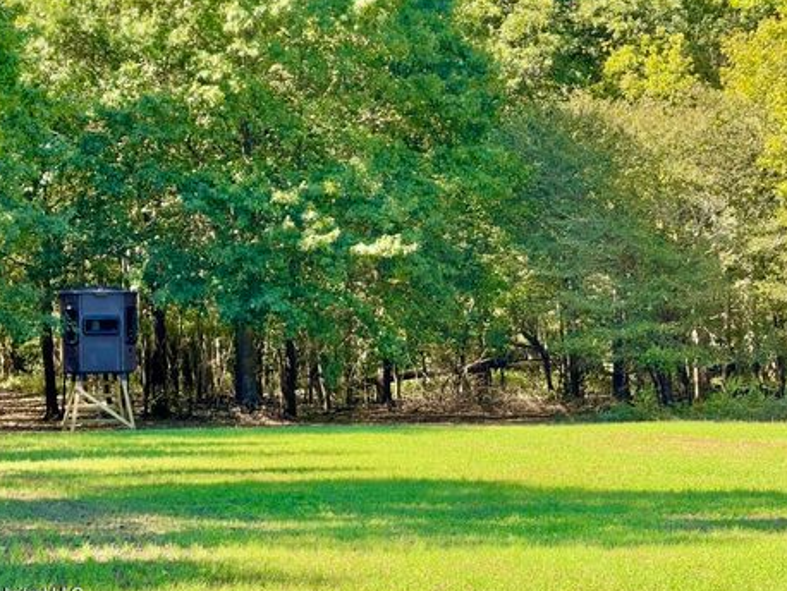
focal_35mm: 131
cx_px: 380
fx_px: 2980
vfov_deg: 11.3
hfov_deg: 15.0
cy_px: 302
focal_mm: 15.66
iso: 50
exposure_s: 1/456
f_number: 2.8
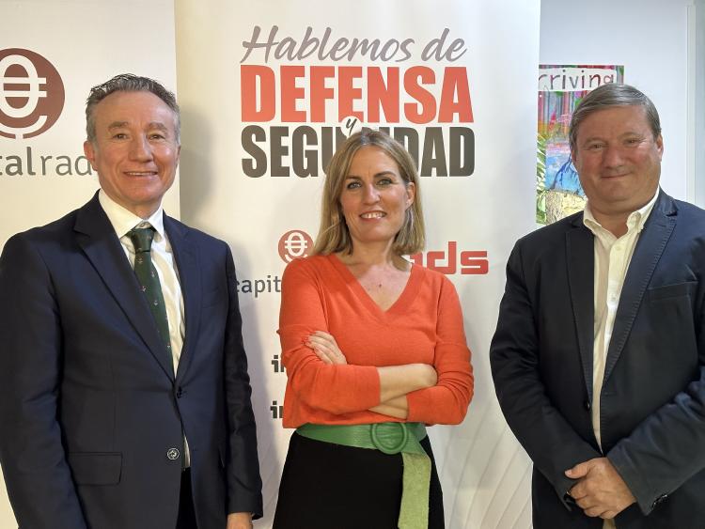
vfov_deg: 30.3
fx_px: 978
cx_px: 352
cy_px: 264
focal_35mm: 48
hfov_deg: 39.6
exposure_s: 1/33
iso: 200
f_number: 1.78
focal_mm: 6.86
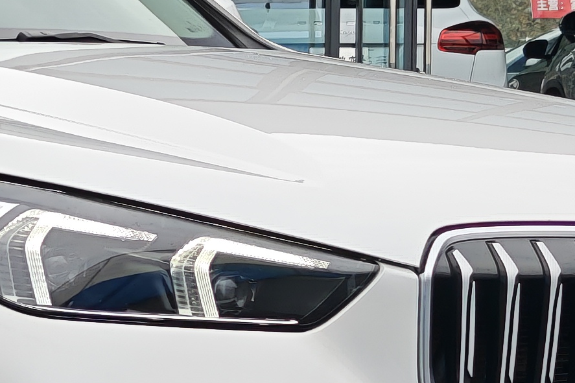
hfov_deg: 9.1
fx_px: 3529
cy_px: 223
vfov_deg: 6.2
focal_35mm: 221
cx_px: -260
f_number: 1.62
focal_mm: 6.55
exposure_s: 1/823
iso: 50
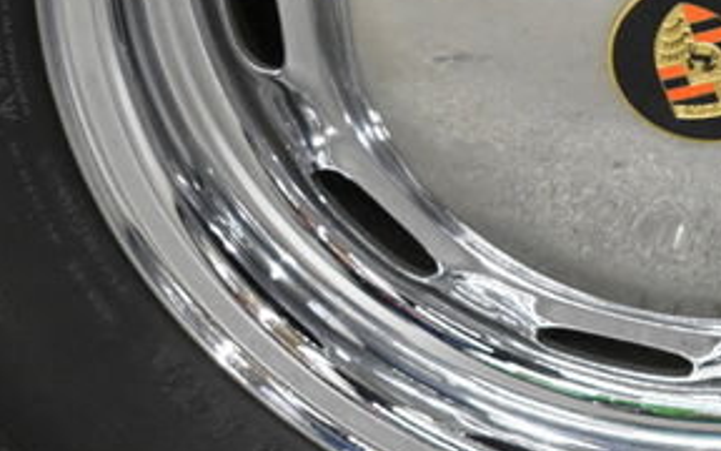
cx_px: 593
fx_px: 3203
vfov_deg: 8.0
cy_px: -45
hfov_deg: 12.8
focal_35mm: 163
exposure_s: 1/125
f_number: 4.2
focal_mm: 30
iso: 4000
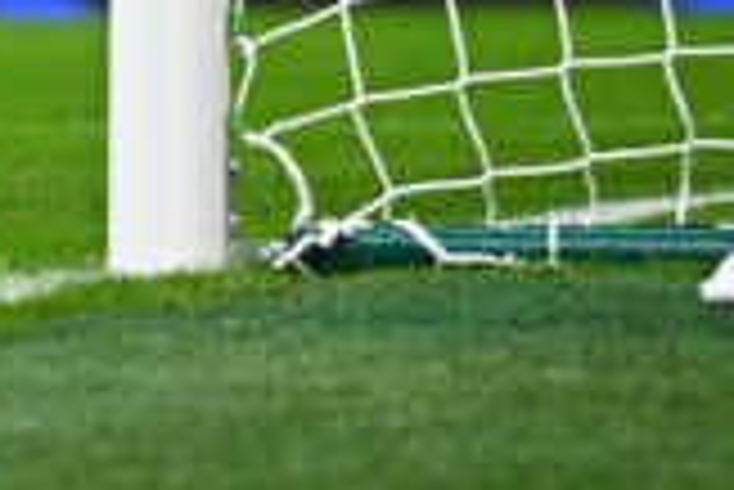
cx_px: -923
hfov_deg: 1.6
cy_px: -771
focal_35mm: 1253
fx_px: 25569
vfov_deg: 1.1
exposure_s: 1/1600
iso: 1600
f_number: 2.8
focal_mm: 200
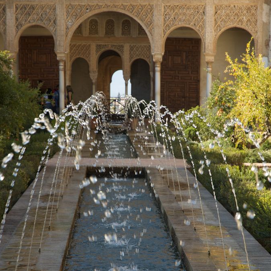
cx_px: 136
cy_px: 174
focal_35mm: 136
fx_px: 1205
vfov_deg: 12.8
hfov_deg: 12.8
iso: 200
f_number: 7.1
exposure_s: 1/200
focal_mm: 70
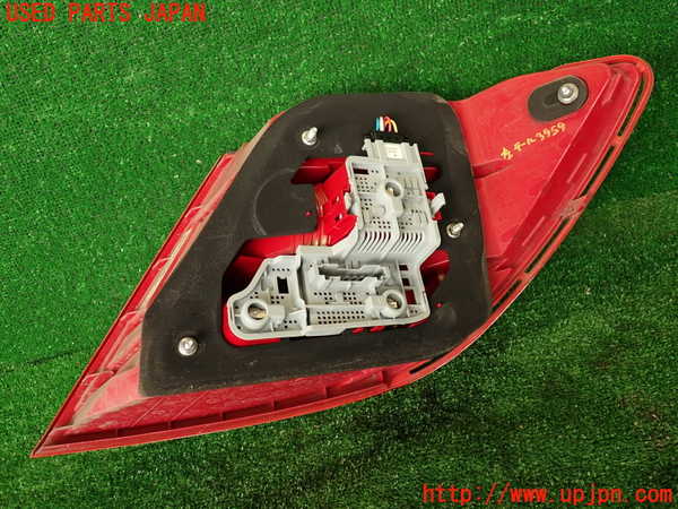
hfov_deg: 56.8
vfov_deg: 44.2
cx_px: 339
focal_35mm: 32
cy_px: 254
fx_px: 627
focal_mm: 5.79
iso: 160
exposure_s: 1/60
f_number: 2.4
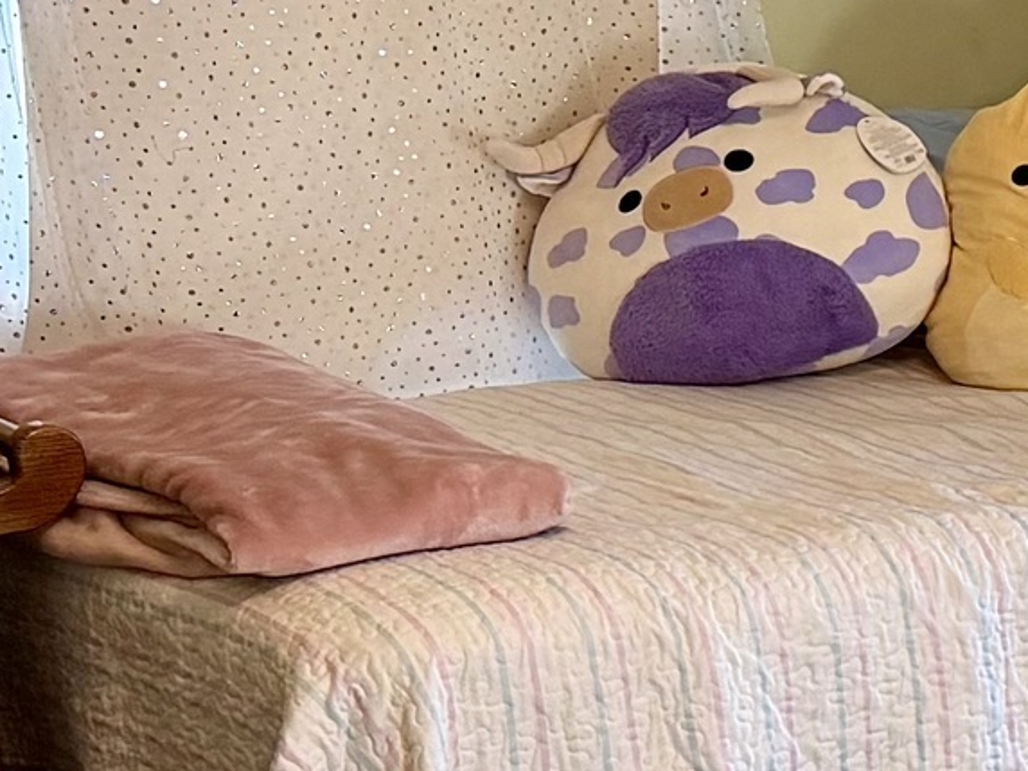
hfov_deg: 12.6
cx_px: 2291
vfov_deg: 11.4
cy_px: 634
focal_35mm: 129
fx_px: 3831
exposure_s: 1/60
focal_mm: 6.76
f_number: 1.78
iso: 250
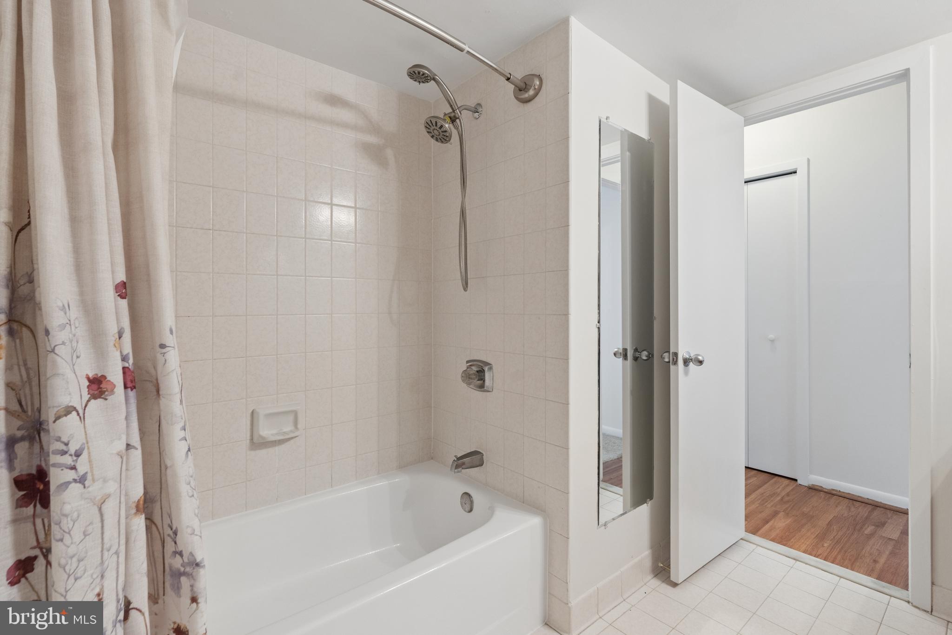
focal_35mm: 16
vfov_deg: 73.7
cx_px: 476
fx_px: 423
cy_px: 318
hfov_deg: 96.7
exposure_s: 1/13
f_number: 7.1
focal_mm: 16
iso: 1250
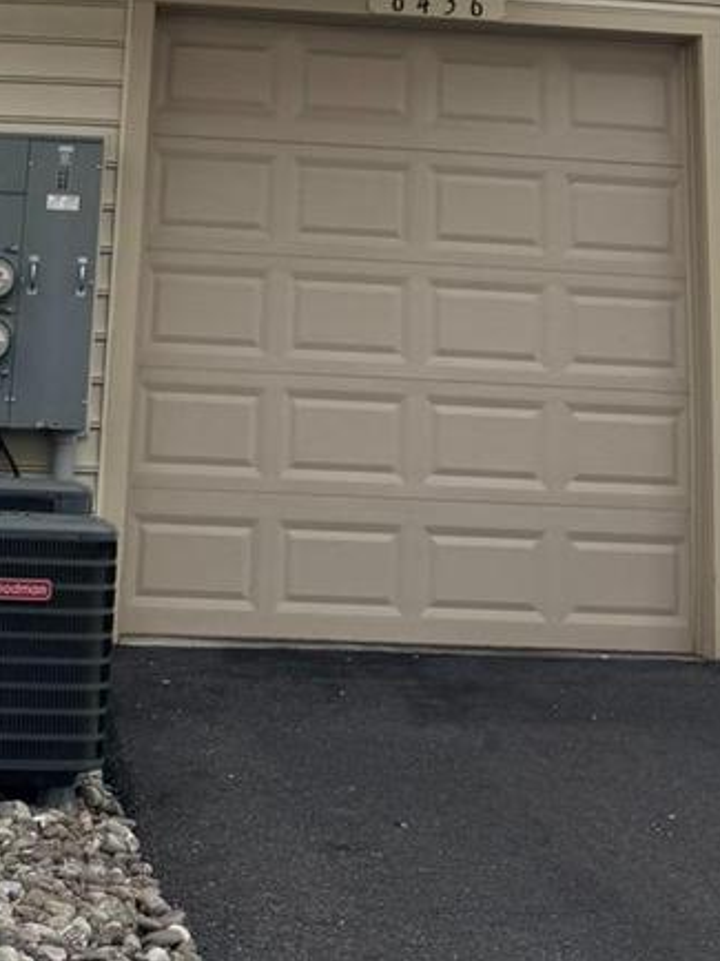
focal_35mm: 85
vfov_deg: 19.5
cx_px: 312
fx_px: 2360
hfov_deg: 17.3
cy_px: -556
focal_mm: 6.76
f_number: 1.78
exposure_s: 1/3802
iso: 80
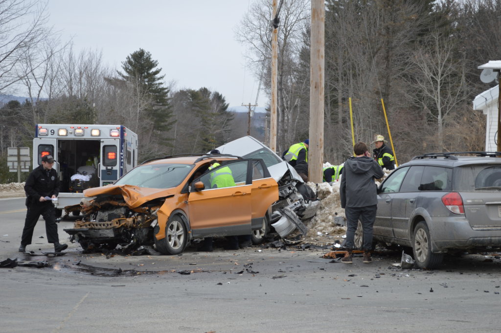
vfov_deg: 16.5
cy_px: 166
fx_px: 1147
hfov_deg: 24.6
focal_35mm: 82
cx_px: 250
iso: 100
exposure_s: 1/125
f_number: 5.6
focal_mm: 55
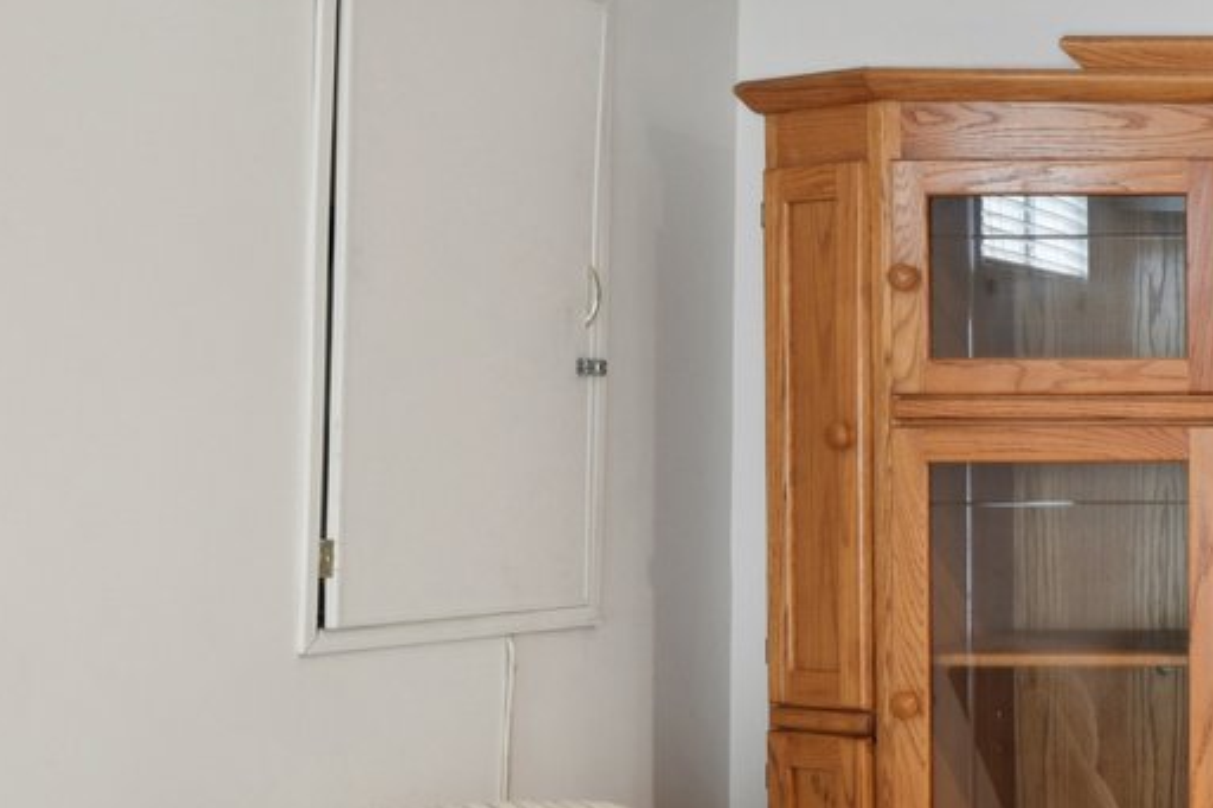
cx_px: 1751
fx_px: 1886
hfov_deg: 27.0
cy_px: 534
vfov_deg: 24.1
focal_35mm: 56
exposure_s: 1/4
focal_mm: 14
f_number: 8
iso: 400
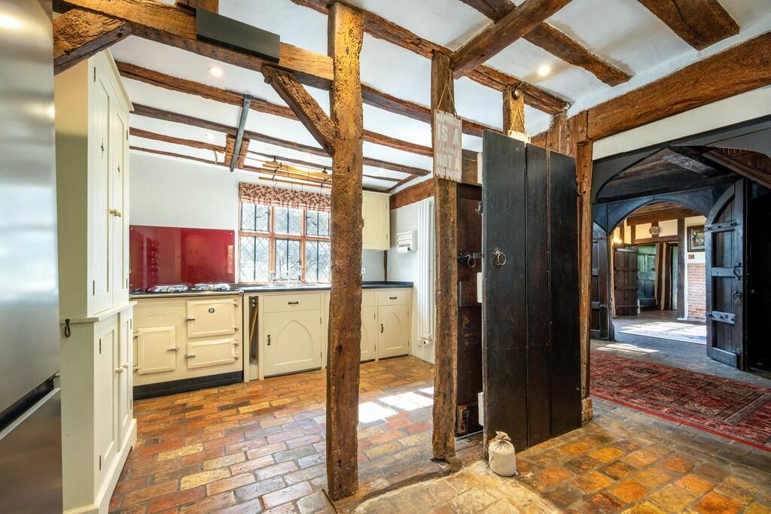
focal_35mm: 15
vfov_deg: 77.3
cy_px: 257
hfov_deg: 100.4
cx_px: 386
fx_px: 321
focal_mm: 10.1
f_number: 7.1
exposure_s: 1/8
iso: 160
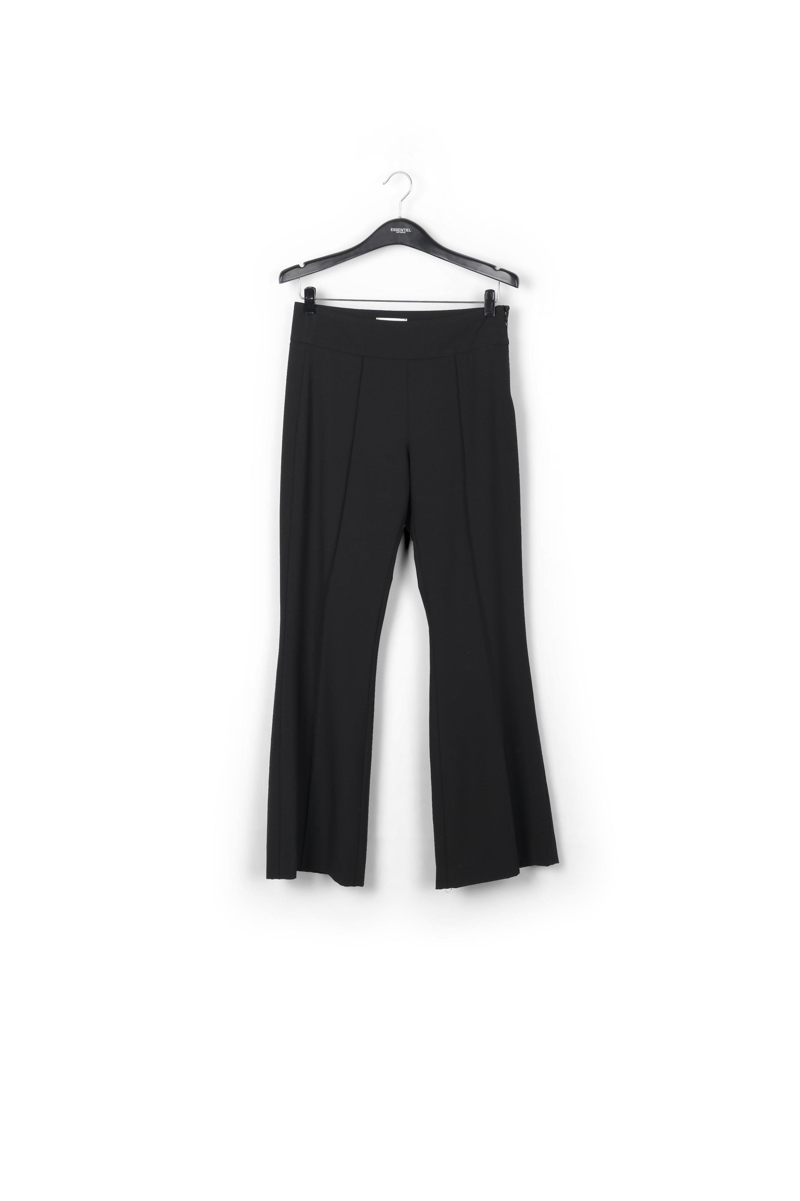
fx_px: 1267
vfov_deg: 50.7
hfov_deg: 35.0
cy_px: 600
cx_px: 400
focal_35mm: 38
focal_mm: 38
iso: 100
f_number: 11
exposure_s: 1/200
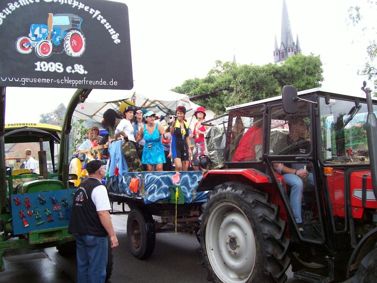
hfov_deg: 54.0
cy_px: 142
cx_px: 188
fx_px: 370
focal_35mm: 34
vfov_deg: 41.8
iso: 80
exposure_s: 1/167
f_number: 2.7
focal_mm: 5.6
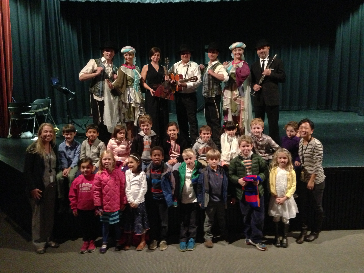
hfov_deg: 55.4
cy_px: 136
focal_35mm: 33
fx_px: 347
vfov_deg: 42.9
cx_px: 182
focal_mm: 4.13
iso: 800
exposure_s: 1/15
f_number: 2.4
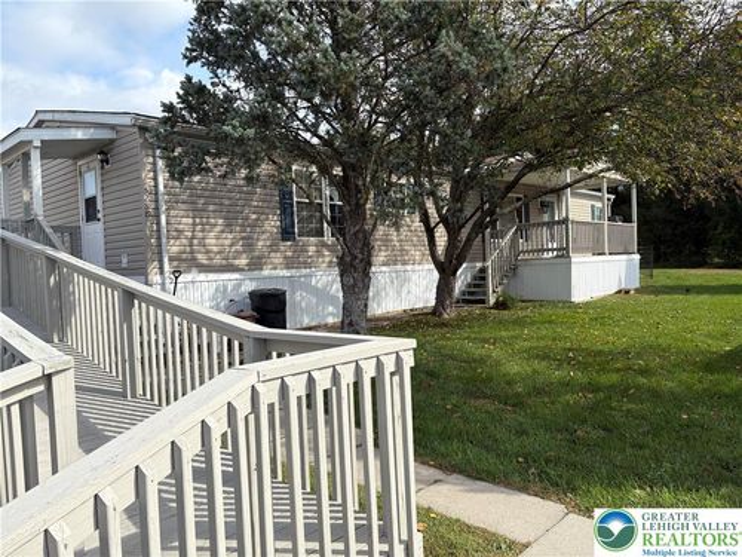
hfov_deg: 67.3
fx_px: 557
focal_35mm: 26
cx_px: 371
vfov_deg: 53.1
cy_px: 278
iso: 50
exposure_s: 1/2141
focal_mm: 5.96
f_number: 1.6
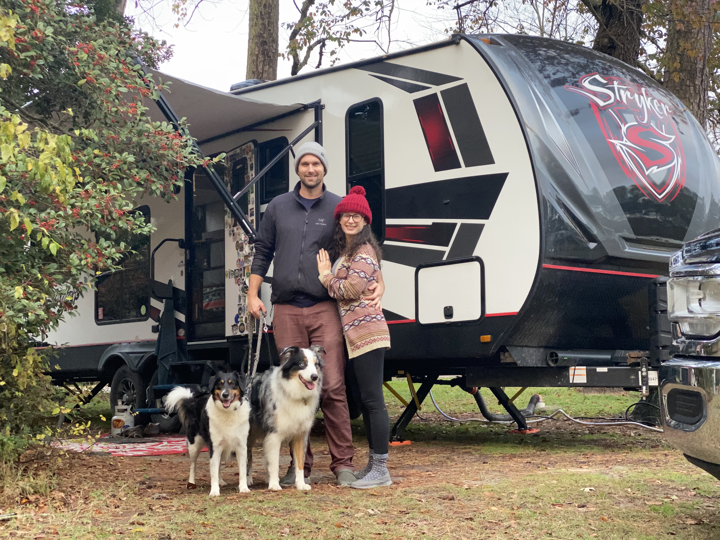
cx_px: 360
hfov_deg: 36.8
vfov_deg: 28.0
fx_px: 1082
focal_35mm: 52
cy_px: 270
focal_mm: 6
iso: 160
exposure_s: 1/66
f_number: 2
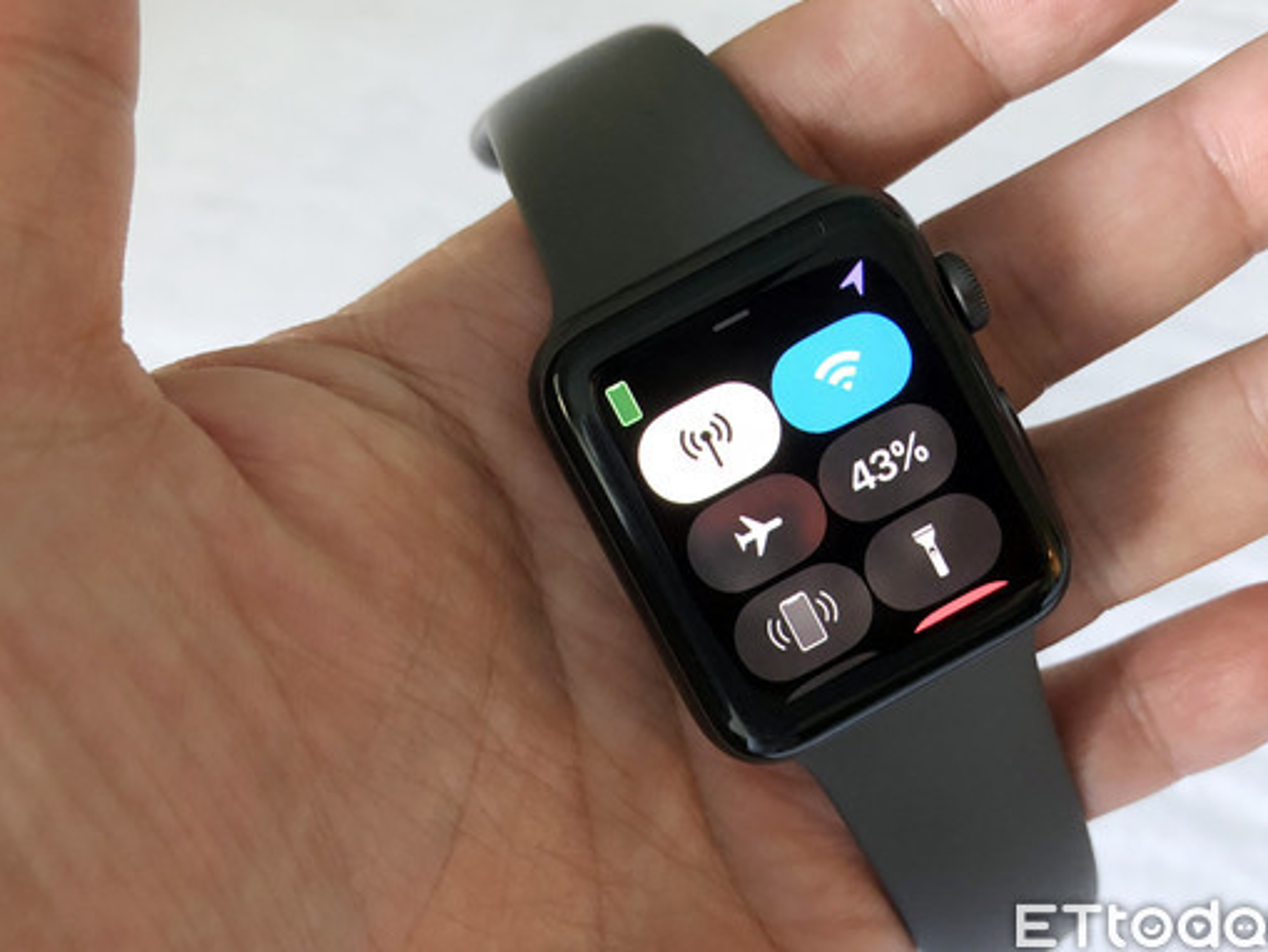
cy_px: 416
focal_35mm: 33
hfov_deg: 55.1
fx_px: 1209
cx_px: 722
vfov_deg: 42.9
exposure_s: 1/12
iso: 100
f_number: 1.8
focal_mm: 3.99
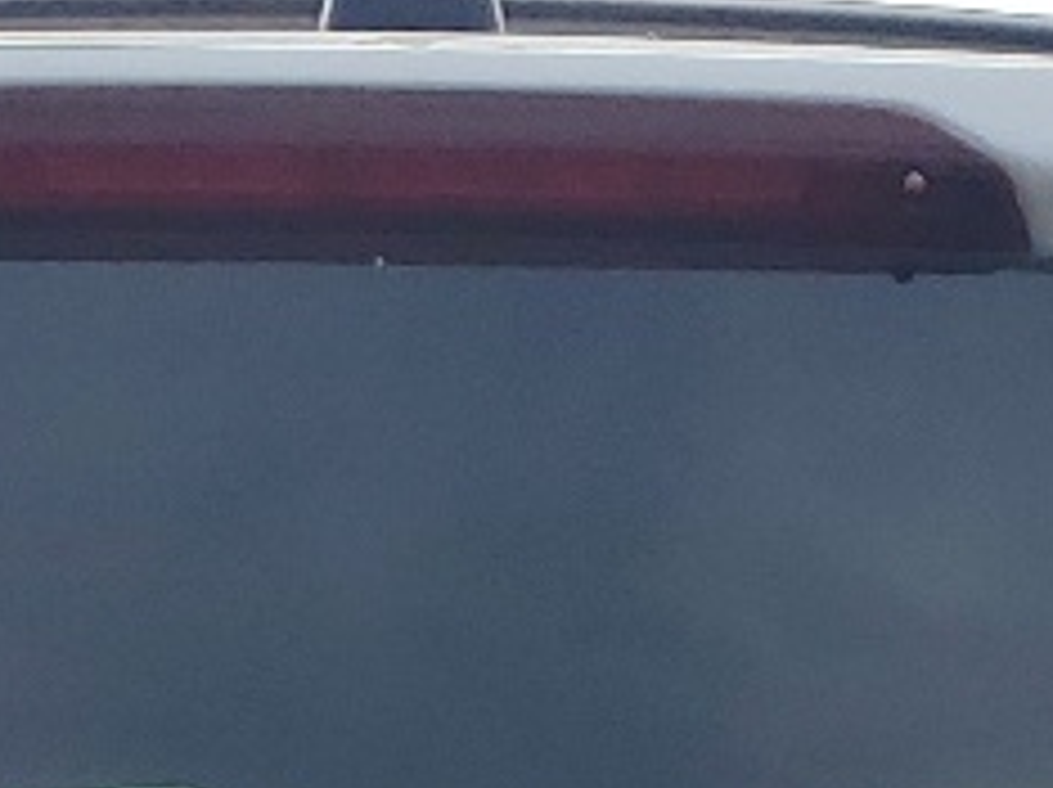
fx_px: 5409
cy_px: 2535
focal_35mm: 178
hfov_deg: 11.1
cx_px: 382
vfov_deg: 7.2
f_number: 1.5
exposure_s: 1/5000
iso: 50
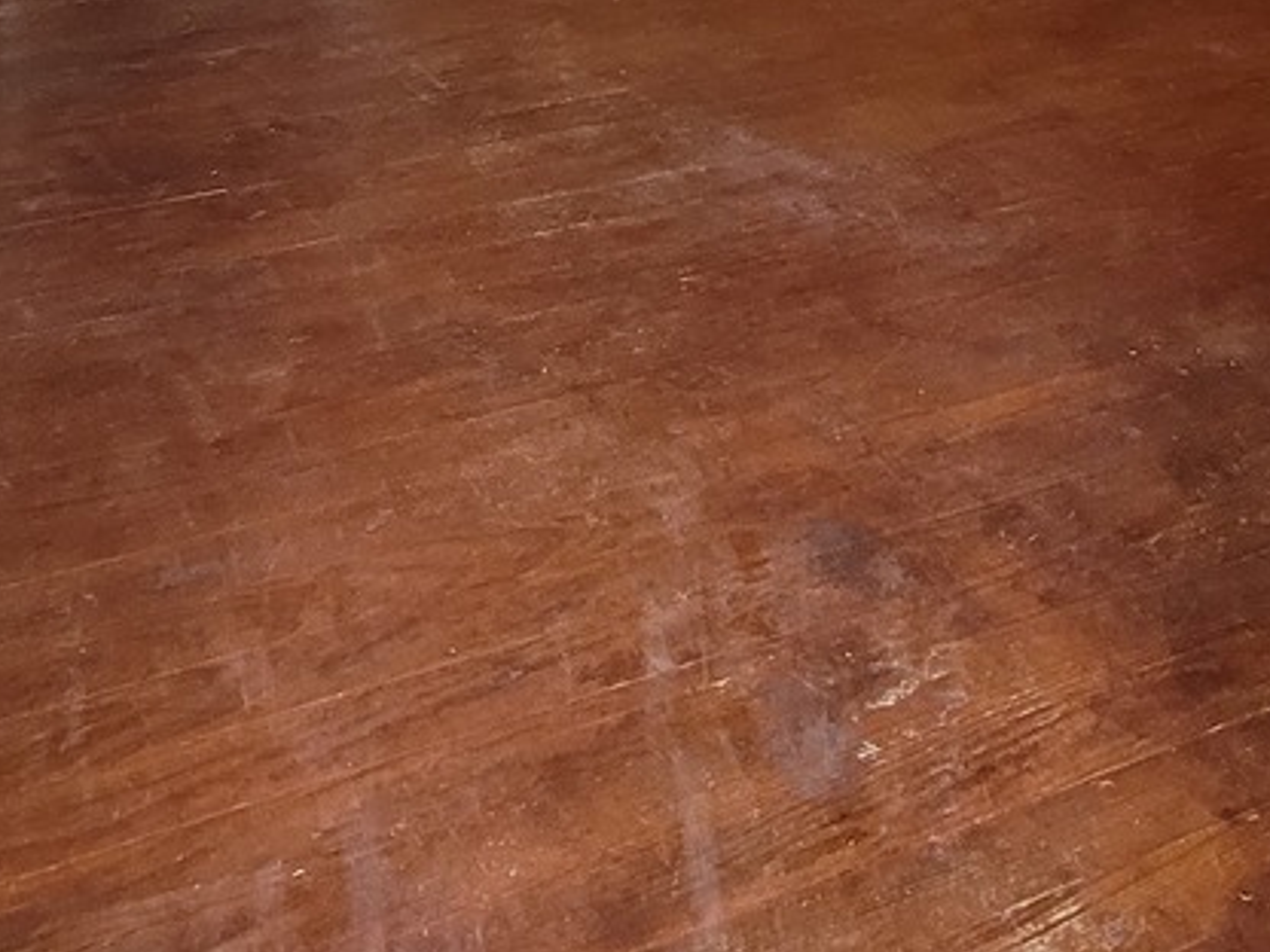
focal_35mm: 45
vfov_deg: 23.7
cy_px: -568
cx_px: 830
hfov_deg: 41.6
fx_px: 1651
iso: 320
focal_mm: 2.2
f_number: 2.2
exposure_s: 1/60
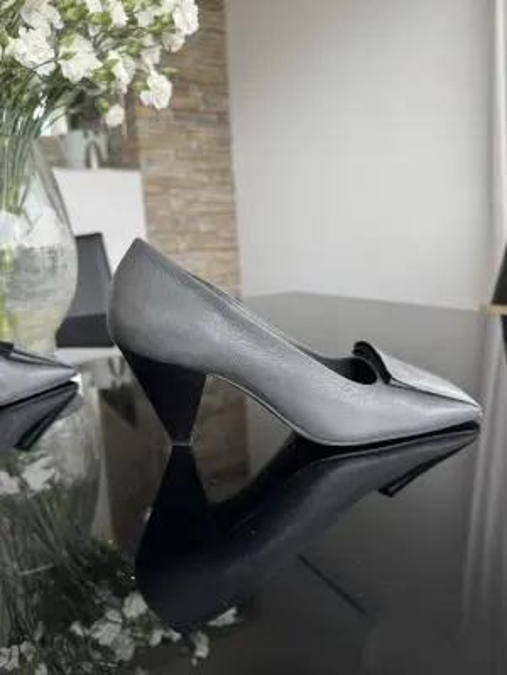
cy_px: 338
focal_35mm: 24
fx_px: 469
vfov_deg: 71.6
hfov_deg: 56.8
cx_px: 254
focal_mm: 6.76
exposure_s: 1/50
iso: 125
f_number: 1.78
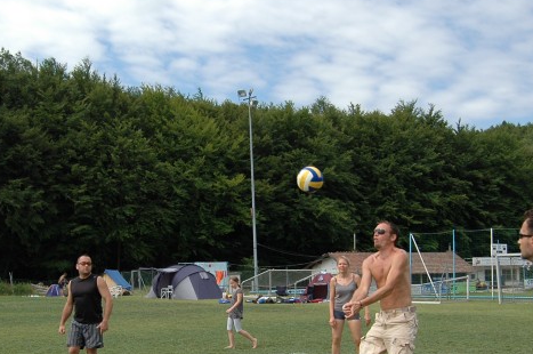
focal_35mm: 52
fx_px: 769
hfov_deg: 38.2
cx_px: 234
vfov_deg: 25.7
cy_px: 251
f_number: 4
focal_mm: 18
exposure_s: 1/1600
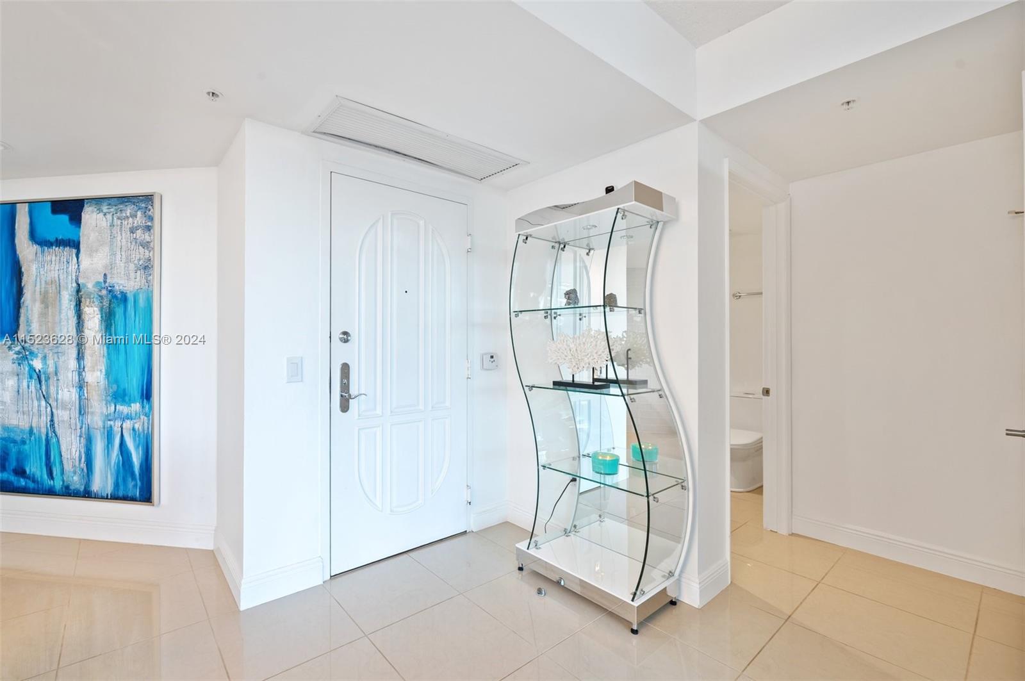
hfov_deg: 104.3
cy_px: 340
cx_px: 512
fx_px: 398
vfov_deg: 81.1
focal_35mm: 14
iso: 200
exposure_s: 1/4
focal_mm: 14
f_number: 8
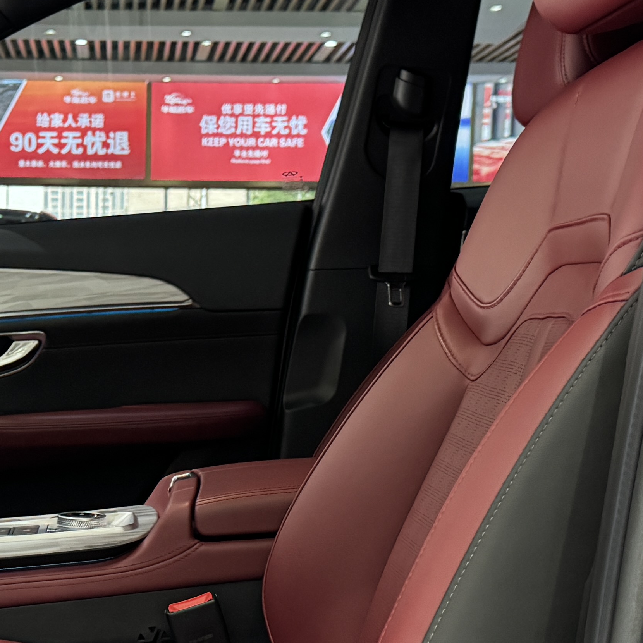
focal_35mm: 73
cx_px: 114
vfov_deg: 23.6
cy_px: 416
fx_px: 1534
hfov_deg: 23.3
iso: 640
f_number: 1.78
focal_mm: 6.86
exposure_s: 1/50
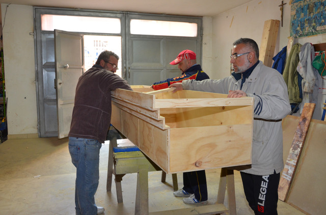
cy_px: 108
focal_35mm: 33
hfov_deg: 57.4
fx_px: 298
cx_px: 163
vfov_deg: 39.7
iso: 800
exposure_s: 1/60
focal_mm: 22
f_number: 4
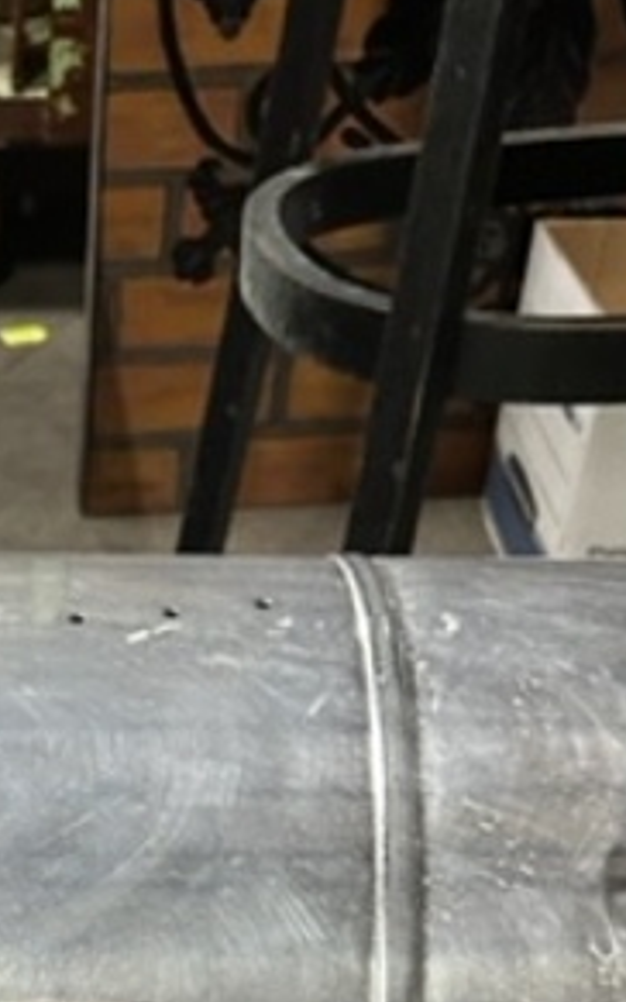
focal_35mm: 71
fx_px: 1937
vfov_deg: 25.8
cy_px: 1221
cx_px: -131
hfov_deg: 17.5
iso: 500
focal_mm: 6.86
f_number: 1.78
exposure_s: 1/60
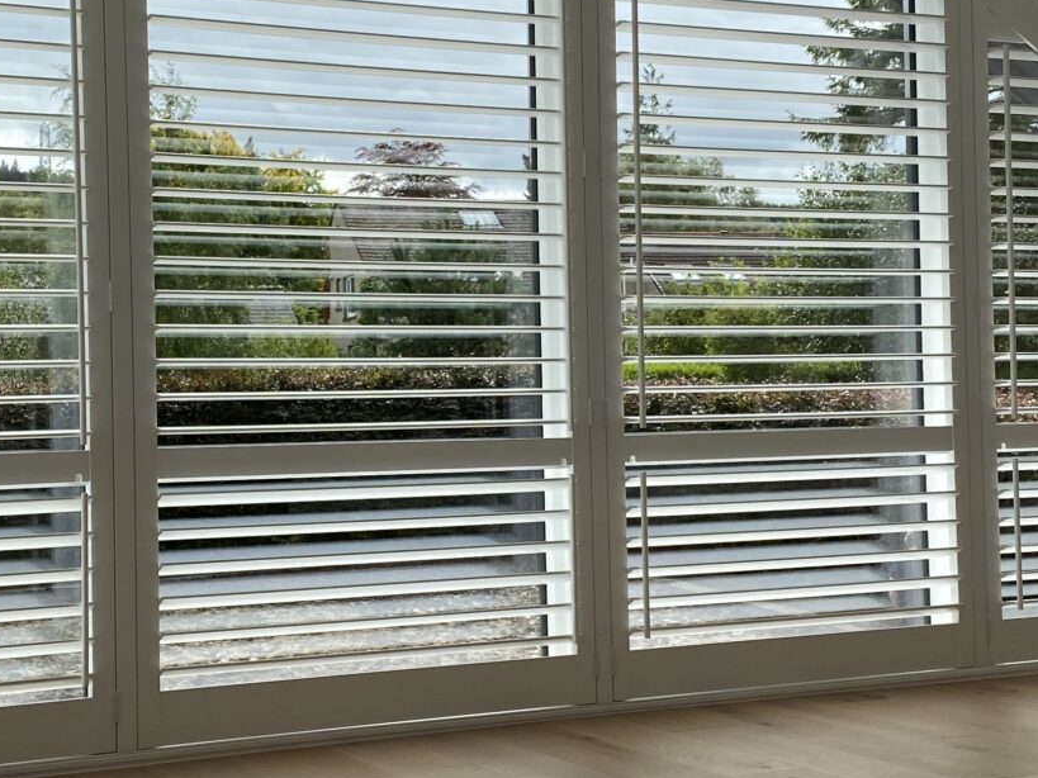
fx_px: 1949
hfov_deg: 29.8
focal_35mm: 65
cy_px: 378
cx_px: 474
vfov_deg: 22.6
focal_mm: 4.25
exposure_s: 1/1182
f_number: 1.8
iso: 32
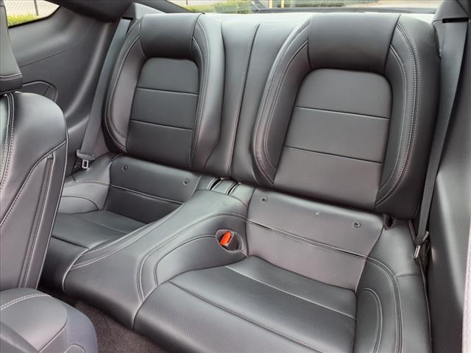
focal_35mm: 27
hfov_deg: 65.3
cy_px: 176
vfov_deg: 51.4
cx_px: 236
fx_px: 367
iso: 100
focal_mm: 3.58
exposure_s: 1/40
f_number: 1.9
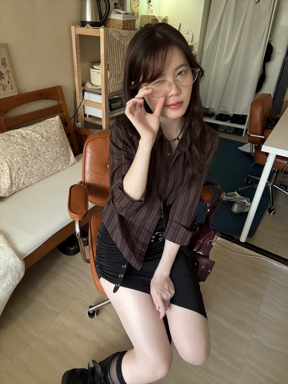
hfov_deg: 58.9
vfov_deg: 73.9
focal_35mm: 23
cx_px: 144
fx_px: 255
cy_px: 192
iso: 320
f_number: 1.9
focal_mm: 2.69
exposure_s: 1/42
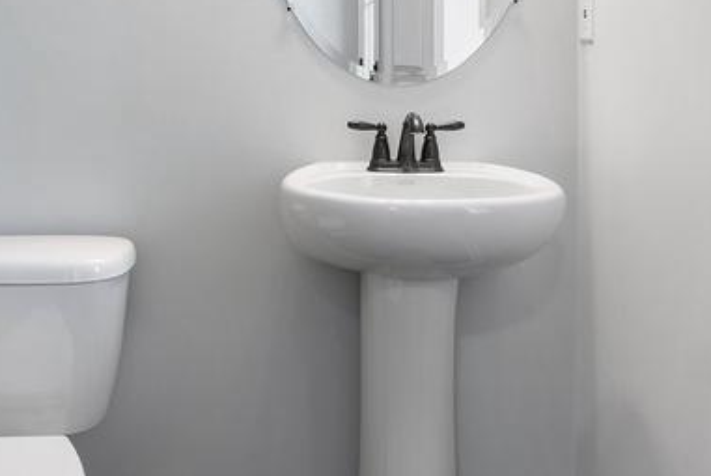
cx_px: 256
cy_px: 47
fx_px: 850
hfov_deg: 44.9
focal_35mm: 43
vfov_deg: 29.9
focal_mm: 16
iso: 640
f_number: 10
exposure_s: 1/8
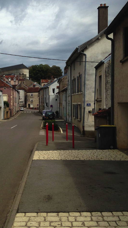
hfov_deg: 23.9
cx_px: 19
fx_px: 296
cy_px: 112
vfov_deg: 42.1
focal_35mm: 49
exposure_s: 1/2463
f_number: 2.4
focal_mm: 4.12
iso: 50
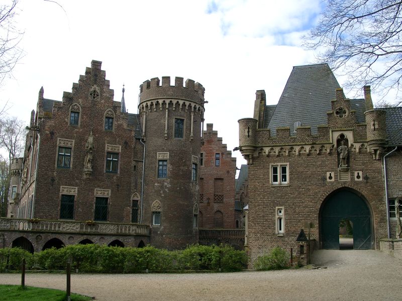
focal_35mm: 34
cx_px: 201
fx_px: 395
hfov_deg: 54.0
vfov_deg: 41.8
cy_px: 150
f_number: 4
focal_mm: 7.13
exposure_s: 1/329
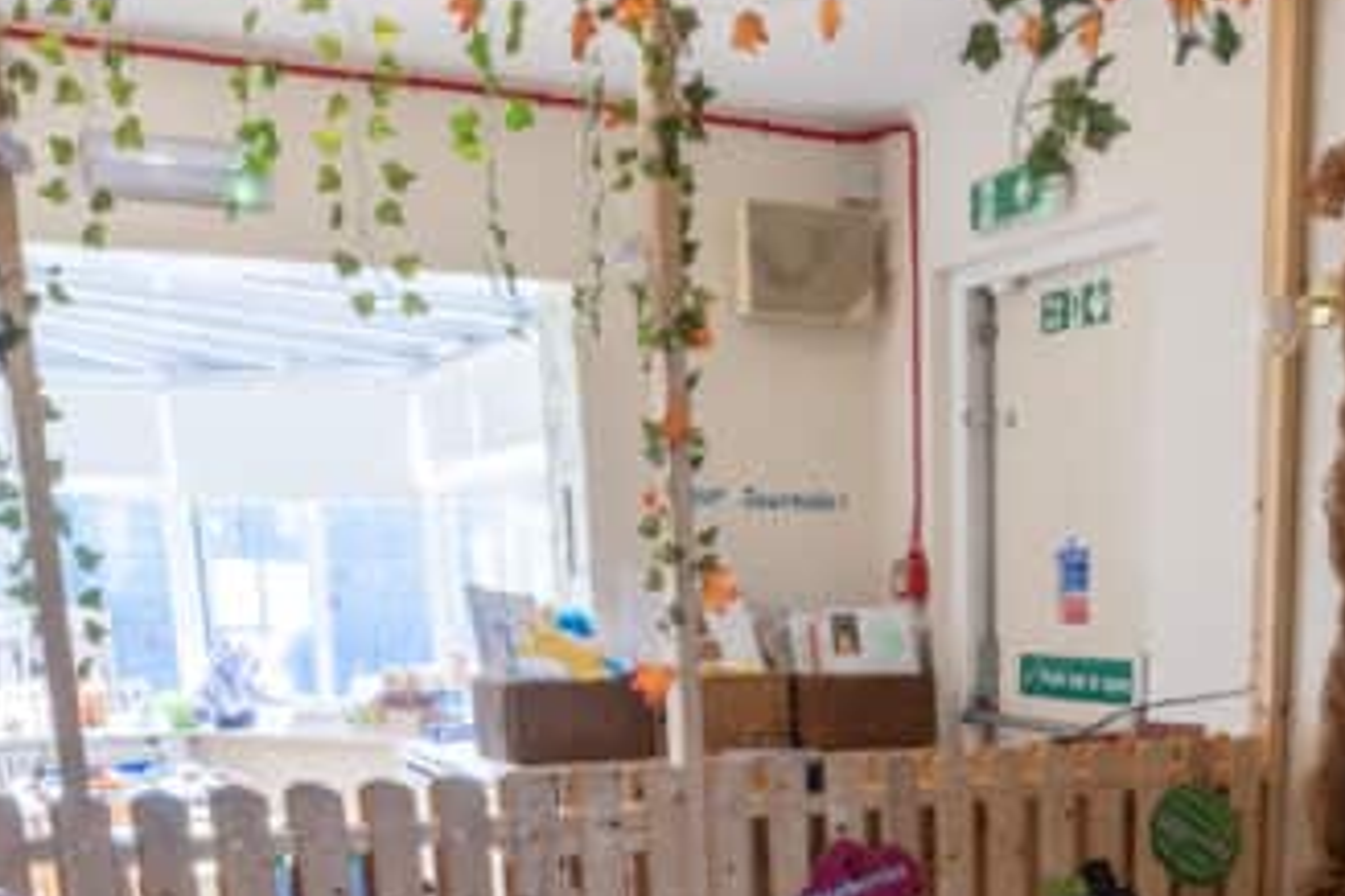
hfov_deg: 40.5
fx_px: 1756
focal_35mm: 47
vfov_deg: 25.7
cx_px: 1032
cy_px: 1075
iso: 125
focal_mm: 10
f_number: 10
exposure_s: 1/6
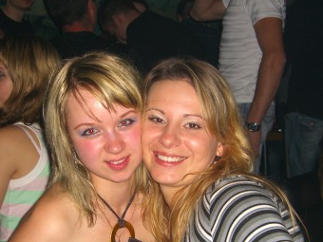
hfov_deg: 28.9
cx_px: 144
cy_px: 173
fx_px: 625
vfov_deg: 21.8
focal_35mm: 67
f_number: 2.8
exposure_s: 1/60
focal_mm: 7.9
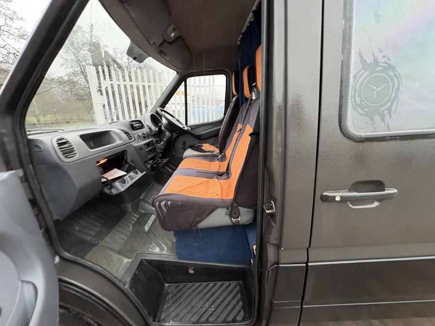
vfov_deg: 85.7
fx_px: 176
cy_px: 163
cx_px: 218
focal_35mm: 14
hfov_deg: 102.1
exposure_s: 1/60
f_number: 2.2
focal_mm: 2.22
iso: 320
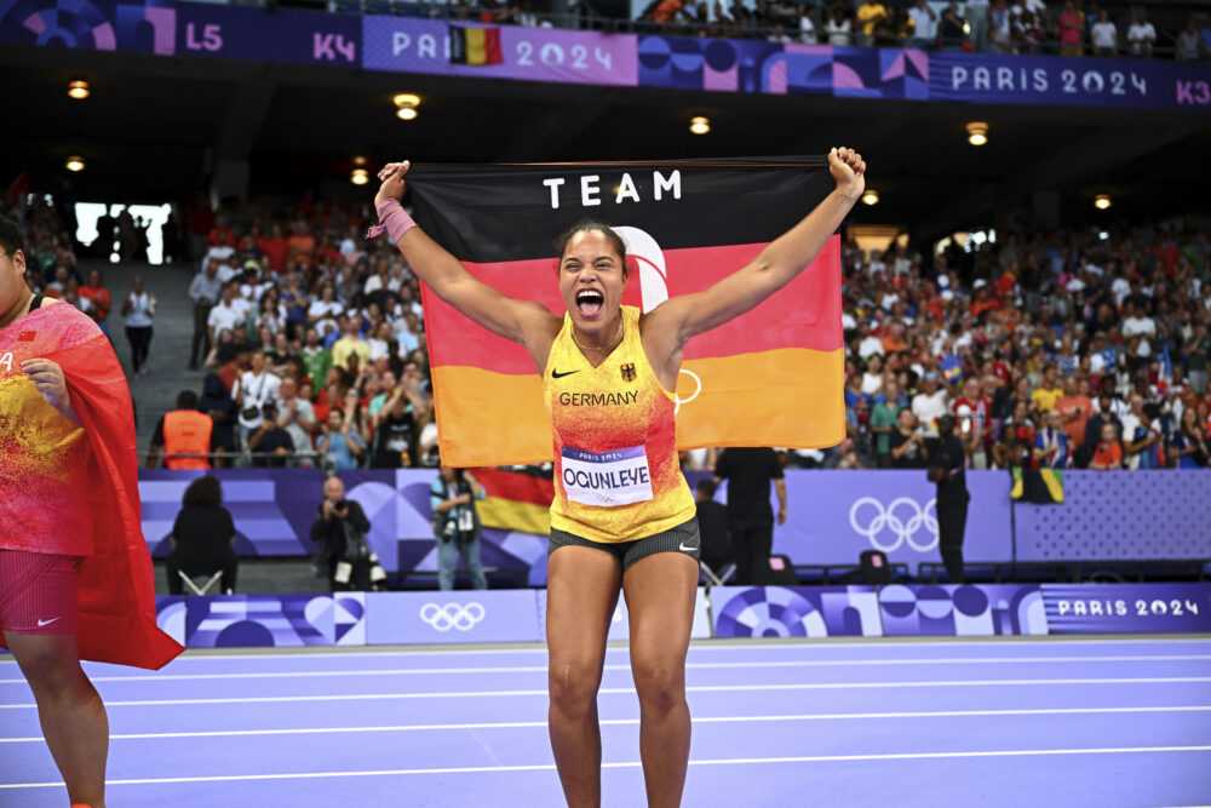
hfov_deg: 40.3
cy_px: 404
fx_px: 1648
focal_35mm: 49
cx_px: 606
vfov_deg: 27.5
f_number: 2.8
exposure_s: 1/1600
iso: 1250
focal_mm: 49
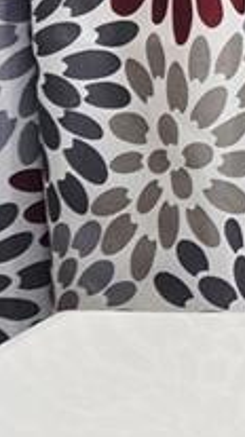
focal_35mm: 186
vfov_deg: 11.2
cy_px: -160
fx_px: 2154
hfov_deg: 5.7
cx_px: 927
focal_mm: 5.4
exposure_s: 1/120
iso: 320
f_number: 1.8
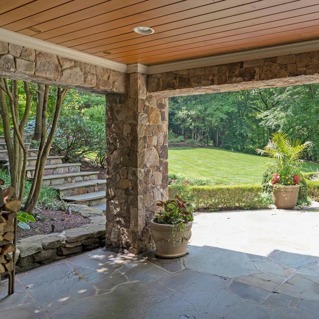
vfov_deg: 55.3
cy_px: 149
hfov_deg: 54.1
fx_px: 304
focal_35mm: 29
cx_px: 215
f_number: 8
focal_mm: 19.8
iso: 100
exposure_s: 1/40
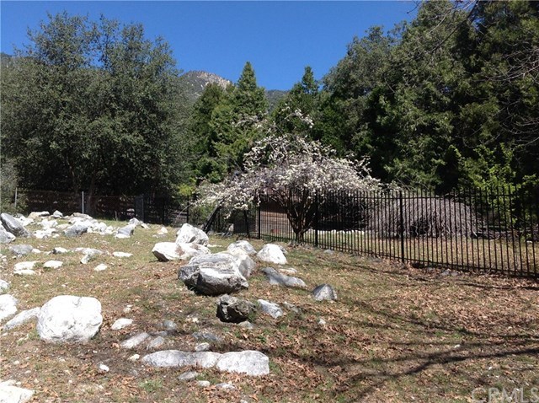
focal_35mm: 35
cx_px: 270
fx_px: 544
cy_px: 202
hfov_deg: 52.7
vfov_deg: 40.6
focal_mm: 4.28
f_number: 2.4
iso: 50
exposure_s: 1/1163
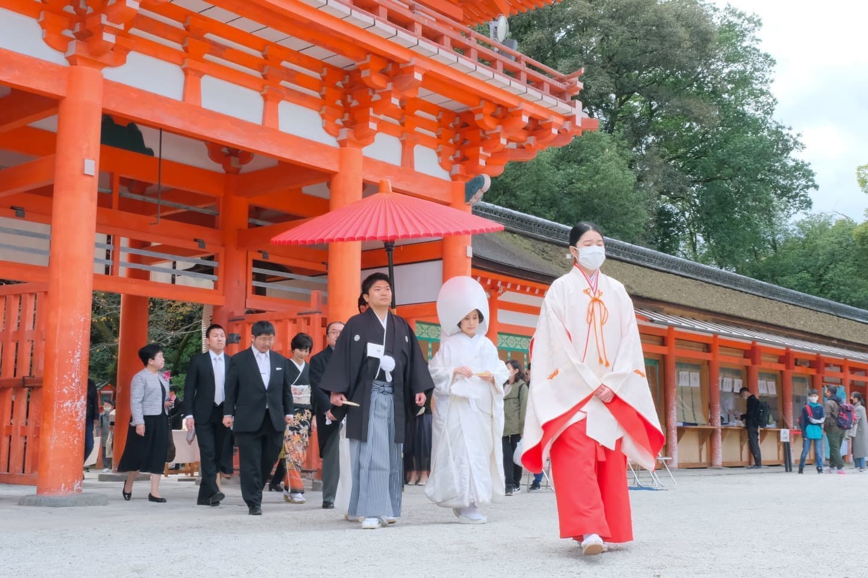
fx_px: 892
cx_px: 434
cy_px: 289
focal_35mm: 37
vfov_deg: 35.9
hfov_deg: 51.9
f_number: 13
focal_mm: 24.7
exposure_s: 1/200
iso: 3200
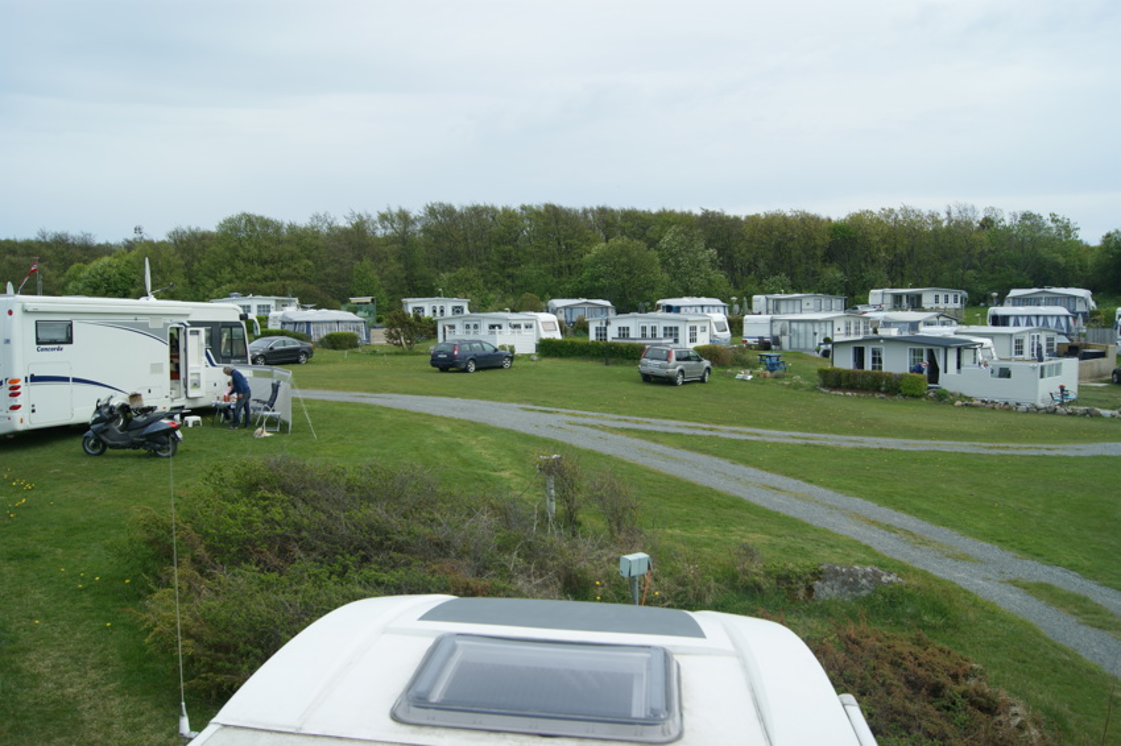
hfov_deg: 49.6
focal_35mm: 39
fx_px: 1214
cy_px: 373
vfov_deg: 34.2
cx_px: 560
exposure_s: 1/400
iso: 100
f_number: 6.3
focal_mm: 26
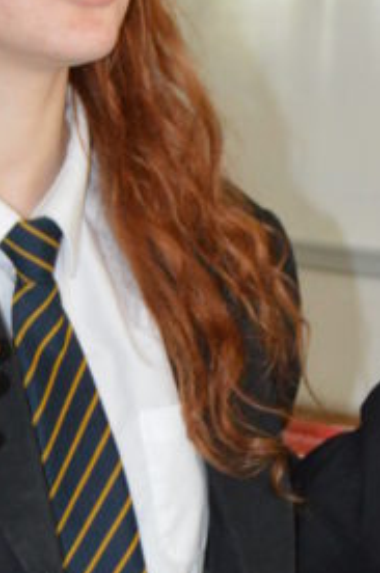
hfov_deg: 7.0
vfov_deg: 10.5
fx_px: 3097
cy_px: 438
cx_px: 119
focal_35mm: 195
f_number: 4.5
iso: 2000
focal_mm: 35
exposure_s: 1/60
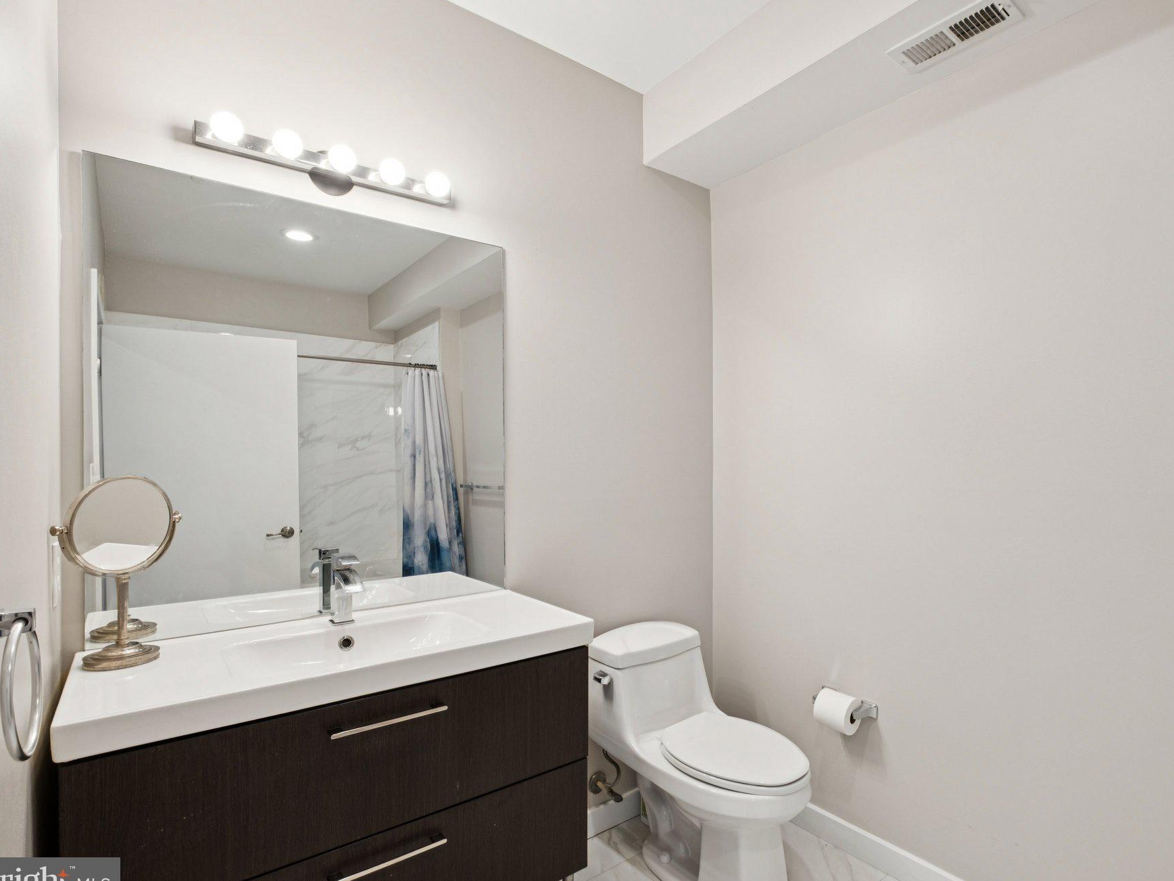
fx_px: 577
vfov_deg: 74.7
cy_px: 445
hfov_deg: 90.5
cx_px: 662
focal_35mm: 17
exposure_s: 1/9
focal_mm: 10
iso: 250
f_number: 8
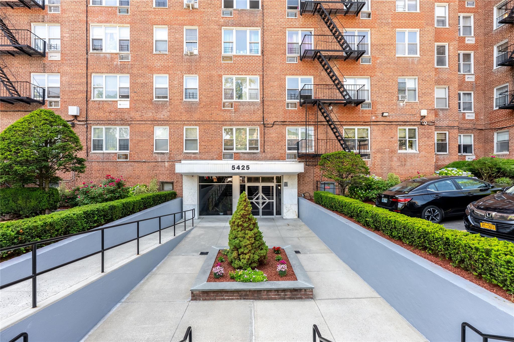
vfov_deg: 77.3
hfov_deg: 100.4
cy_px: 171
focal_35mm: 15
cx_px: 257
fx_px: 214
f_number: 8
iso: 800
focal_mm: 15
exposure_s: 1/1600
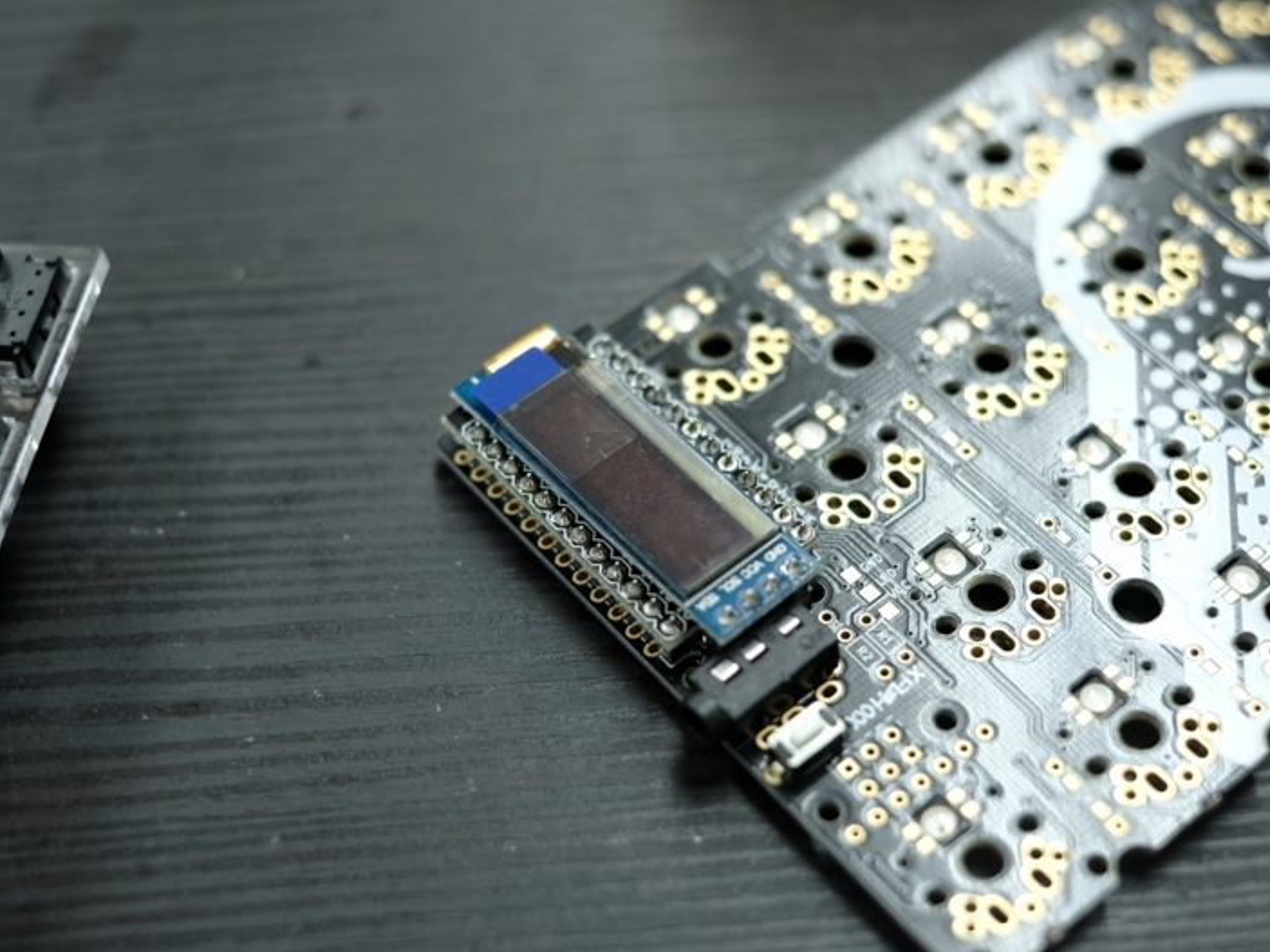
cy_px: 480
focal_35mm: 58
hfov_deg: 33.2
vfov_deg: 25.2
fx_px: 2128
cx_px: 647
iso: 1000
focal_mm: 35
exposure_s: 1/100
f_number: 2.8
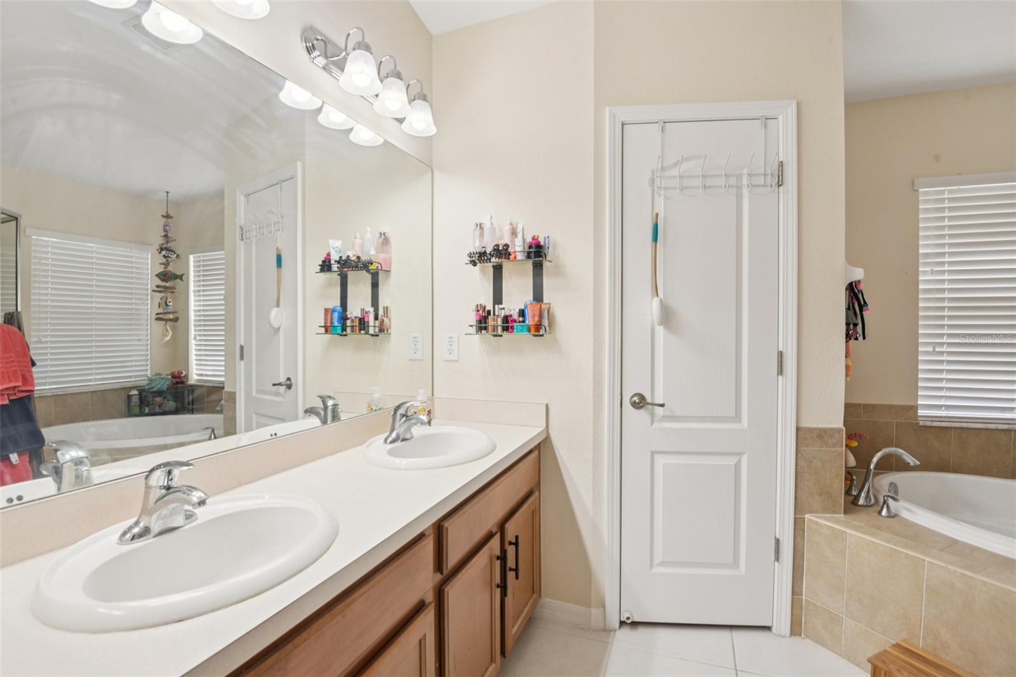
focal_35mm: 16
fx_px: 451
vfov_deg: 73.7
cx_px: 508
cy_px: 338
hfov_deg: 96.7
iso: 400
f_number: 8
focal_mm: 16
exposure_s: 1/50
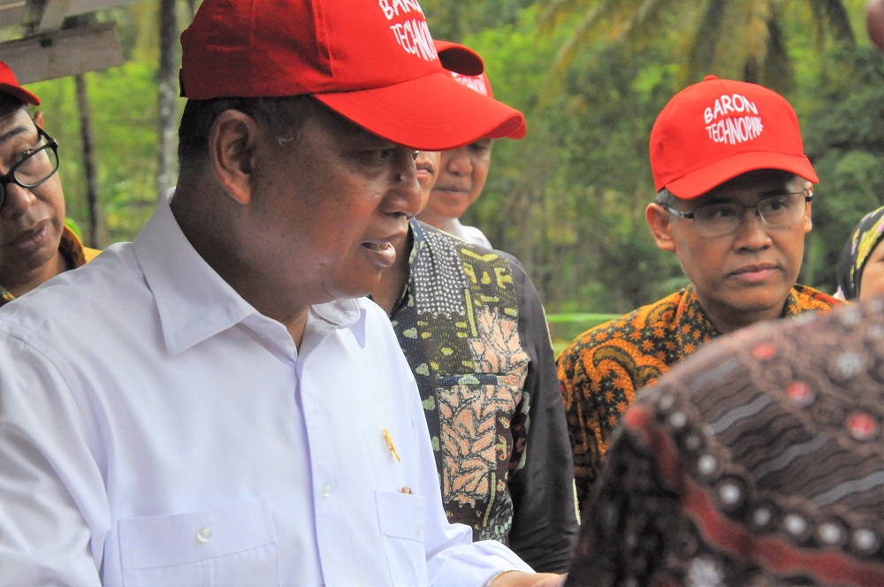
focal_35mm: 87
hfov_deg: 23.4
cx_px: 442
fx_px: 2134
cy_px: 294
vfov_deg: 15.7
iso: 1600
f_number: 9
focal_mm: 58
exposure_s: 1/3200
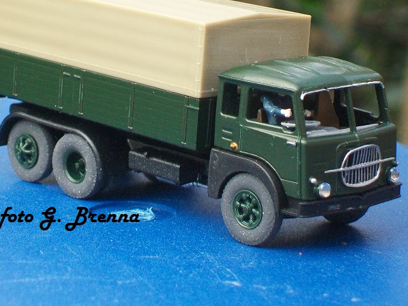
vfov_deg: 10.2
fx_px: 1721
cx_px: 173
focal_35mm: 146
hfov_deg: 13.5
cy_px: 136
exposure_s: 1/60
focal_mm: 18
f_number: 4.8
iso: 160
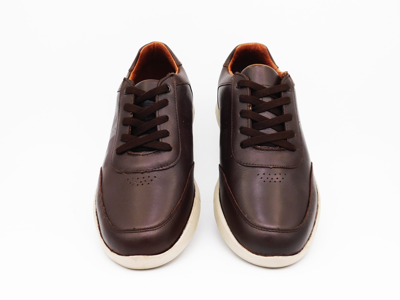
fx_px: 462
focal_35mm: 40
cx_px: 200
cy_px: 150
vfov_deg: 36.0
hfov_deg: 46.8
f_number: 3.6
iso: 125
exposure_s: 1/250
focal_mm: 7.1
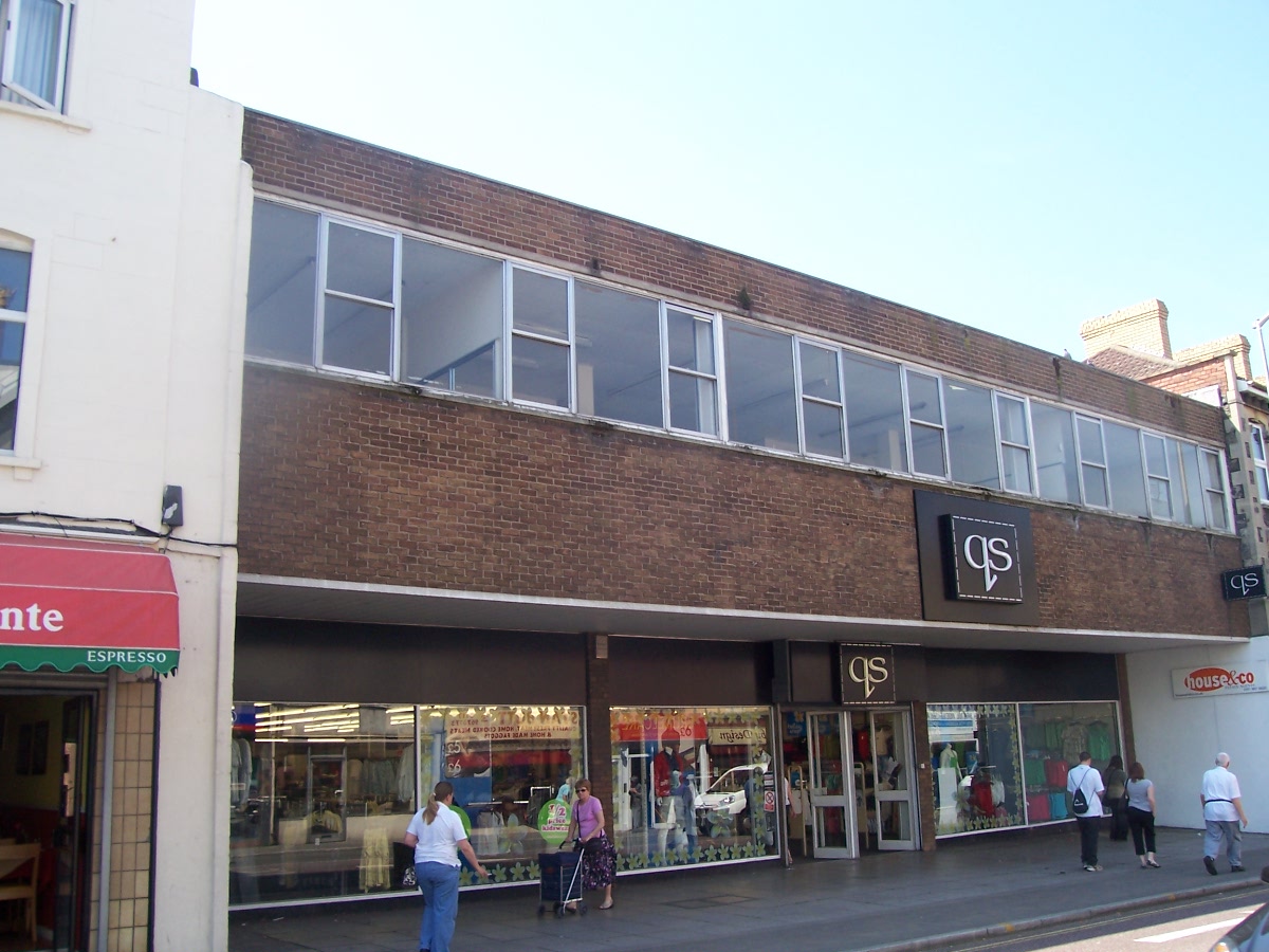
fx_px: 1246
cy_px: 476
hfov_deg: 54.0
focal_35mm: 34
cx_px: 634
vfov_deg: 41.8
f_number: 5.6
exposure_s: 1/125
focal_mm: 5.6
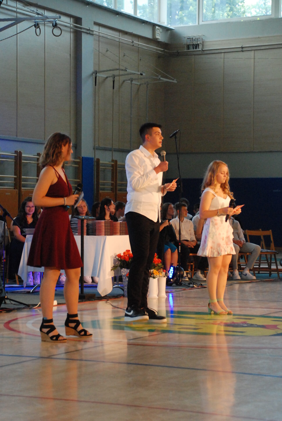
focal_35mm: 75
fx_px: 879
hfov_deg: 18.2
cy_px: 210
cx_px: 141
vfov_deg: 27.0
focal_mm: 50
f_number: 5
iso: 1600
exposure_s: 1/125
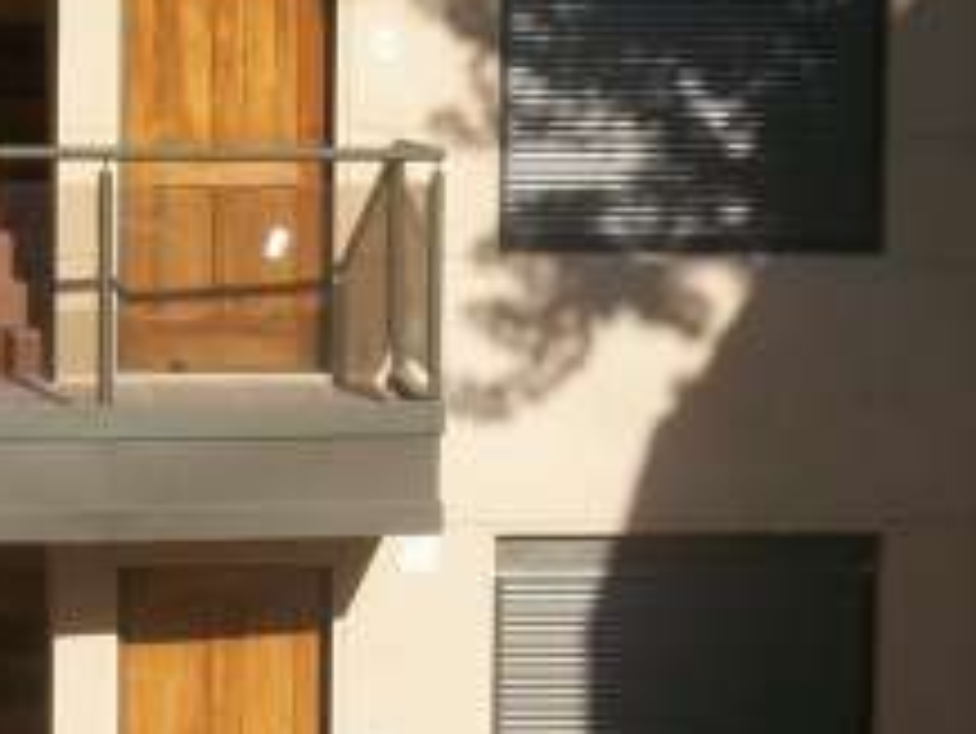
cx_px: 189
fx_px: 3329
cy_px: 230
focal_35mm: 118
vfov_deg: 12.5
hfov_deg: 16.6
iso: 80
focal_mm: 5.7
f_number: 5.5
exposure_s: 1/500
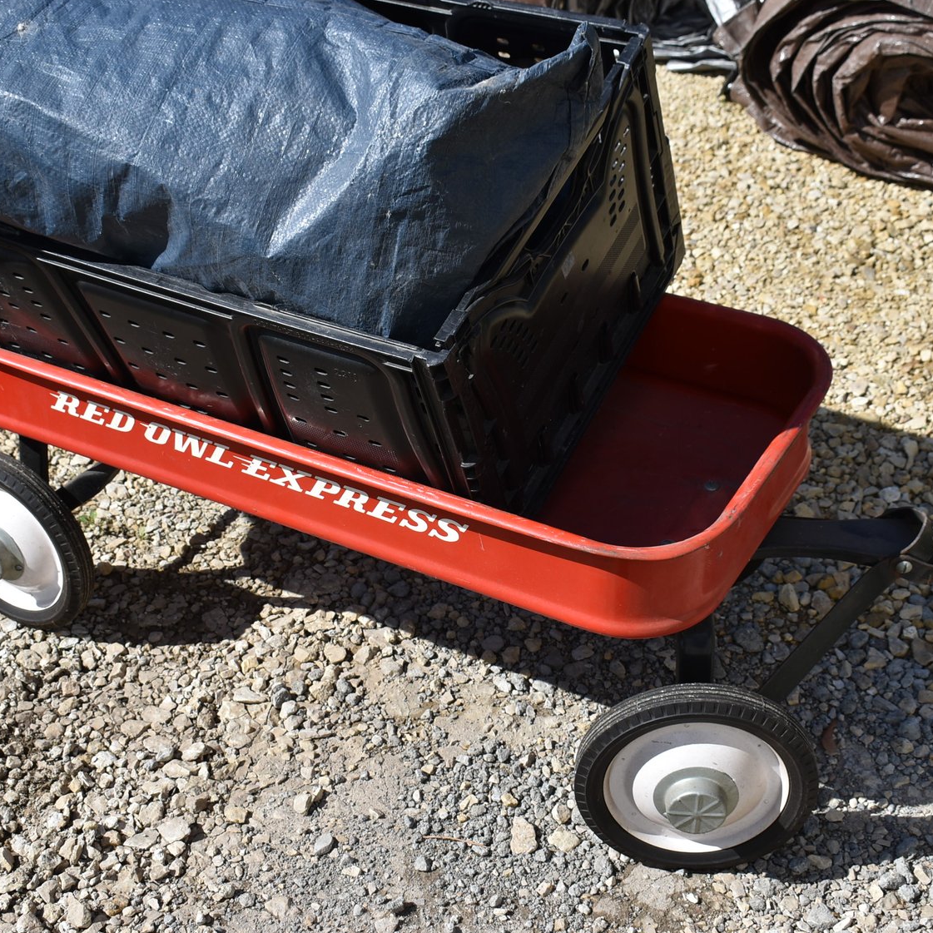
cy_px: 466
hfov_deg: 29.6
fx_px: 1769
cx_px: 458
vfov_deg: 29.6
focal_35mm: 58
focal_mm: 30
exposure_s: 1/320
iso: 100
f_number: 9
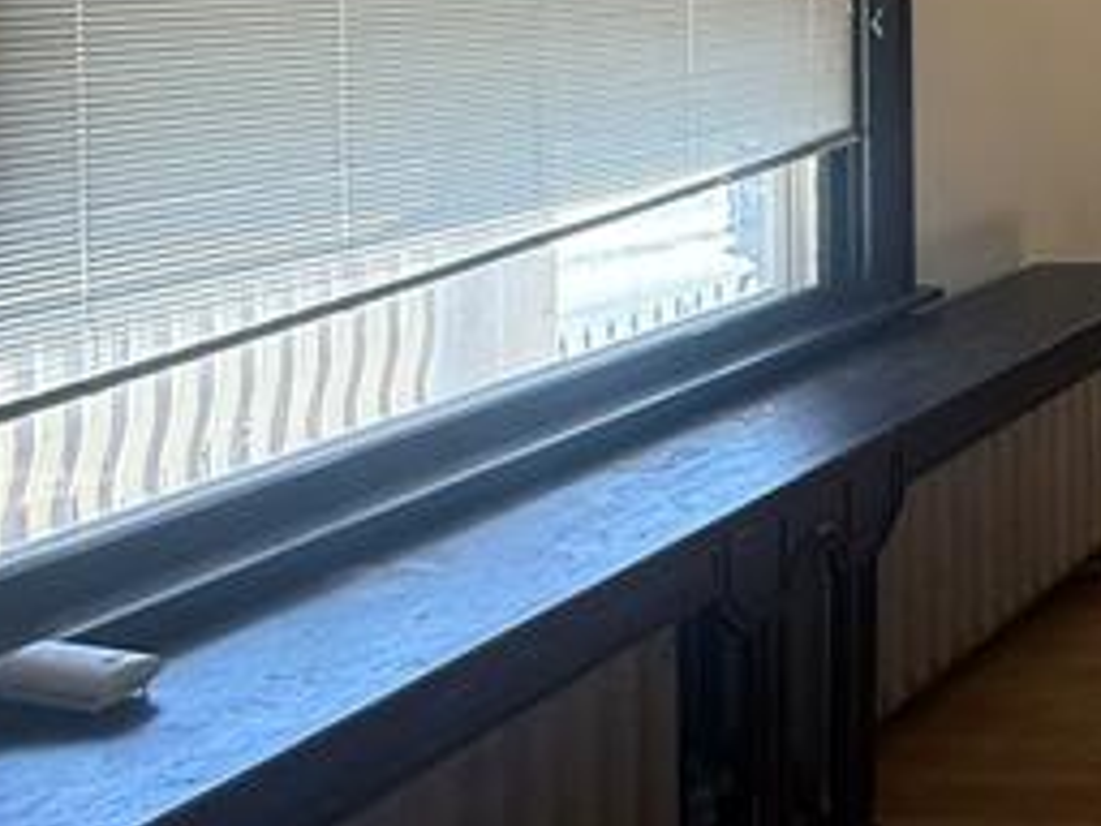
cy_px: -65
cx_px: 1879
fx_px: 1781
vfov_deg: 24.5
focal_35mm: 56
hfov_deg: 22.9
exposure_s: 1/99
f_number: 2.2
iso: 100
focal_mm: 2.22
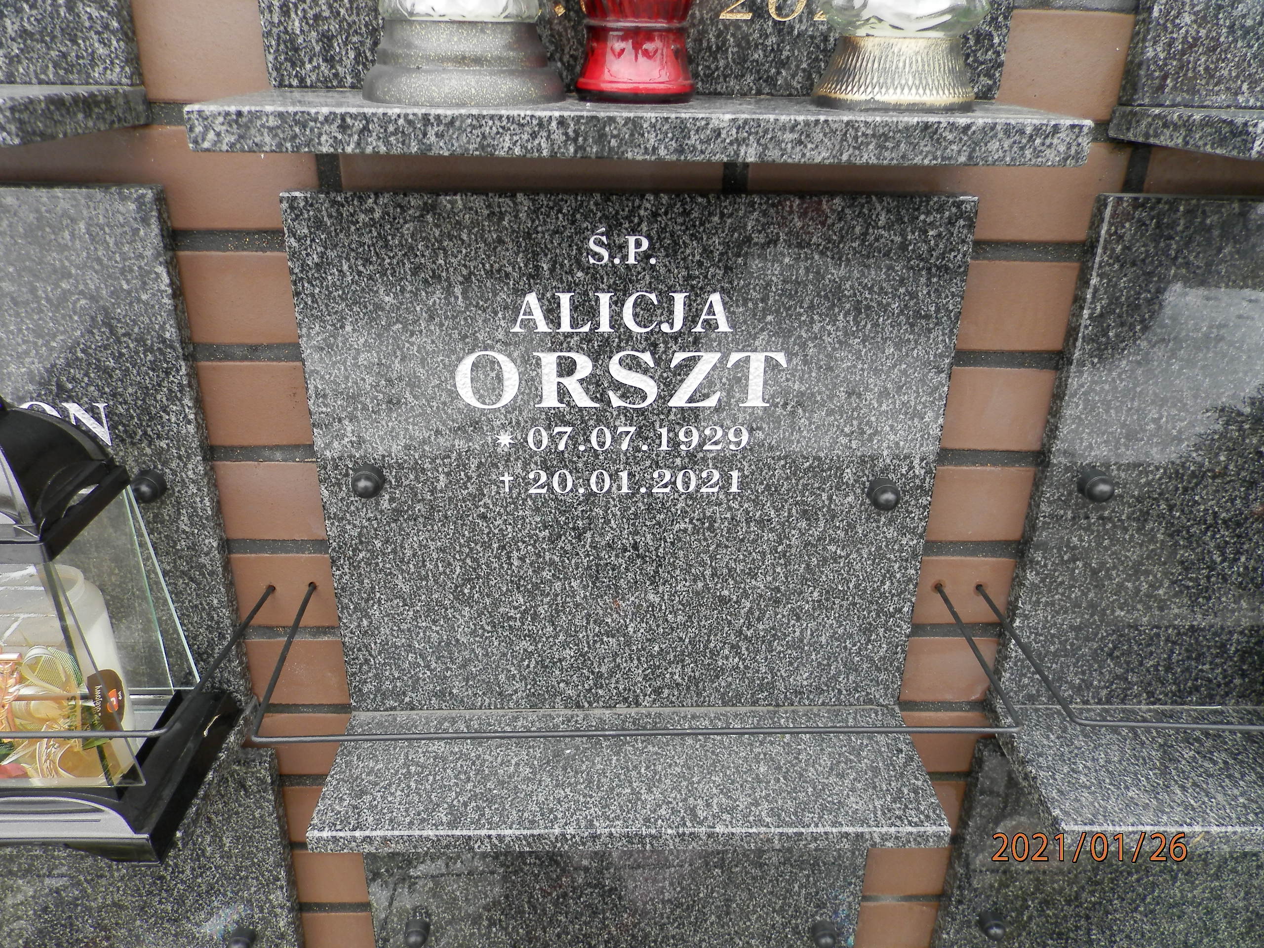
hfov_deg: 69.4
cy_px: 474
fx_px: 913
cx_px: 632
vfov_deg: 54.9
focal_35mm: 25
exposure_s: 1/30
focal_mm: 4.5
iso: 80
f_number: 3.1
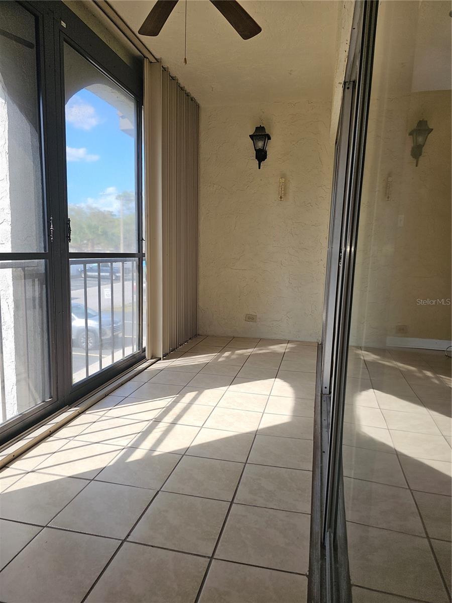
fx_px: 400
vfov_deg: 73.9
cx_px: 226
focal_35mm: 23
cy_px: 302
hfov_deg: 58.9
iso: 10
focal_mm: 6.3
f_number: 1.7
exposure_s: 1/146
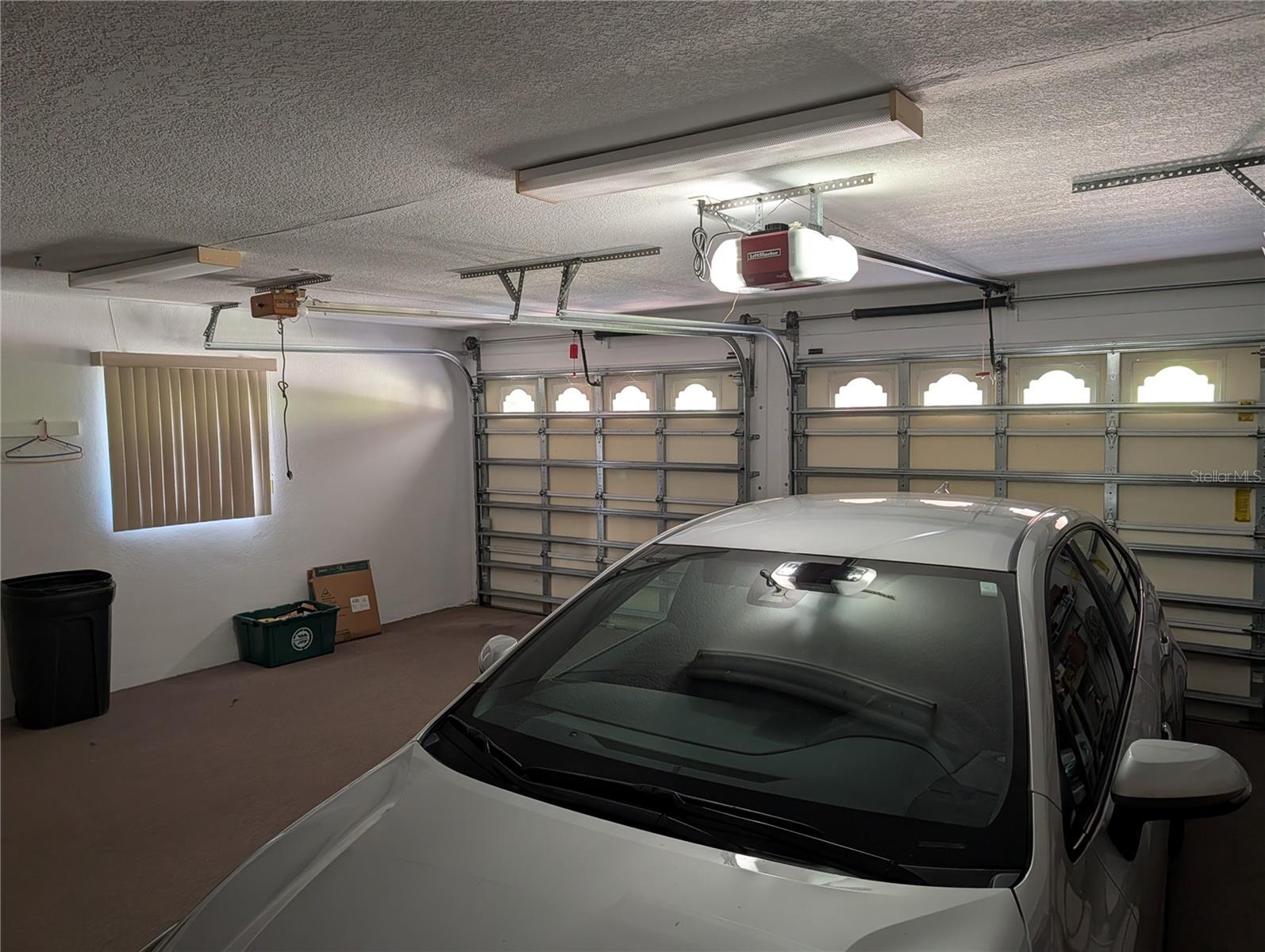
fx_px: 878
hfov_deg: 71.5
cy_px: 476
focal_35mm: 24
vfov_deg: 56.9
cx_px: 632
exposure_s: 1/120
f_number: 1.68
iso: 323
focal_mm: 6.9
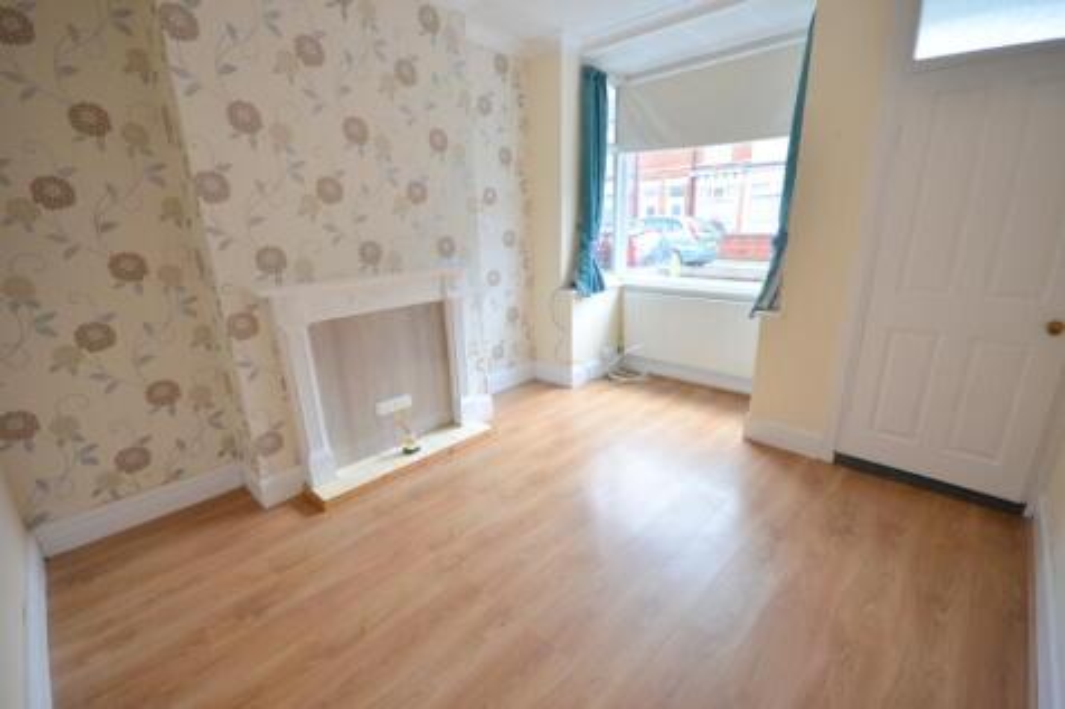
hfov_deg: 100.4
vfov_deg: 77.3
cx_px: 532
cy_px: 354
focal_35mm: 15
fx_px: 444
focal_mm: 10
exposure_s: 1/125
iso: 400
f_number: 5.6
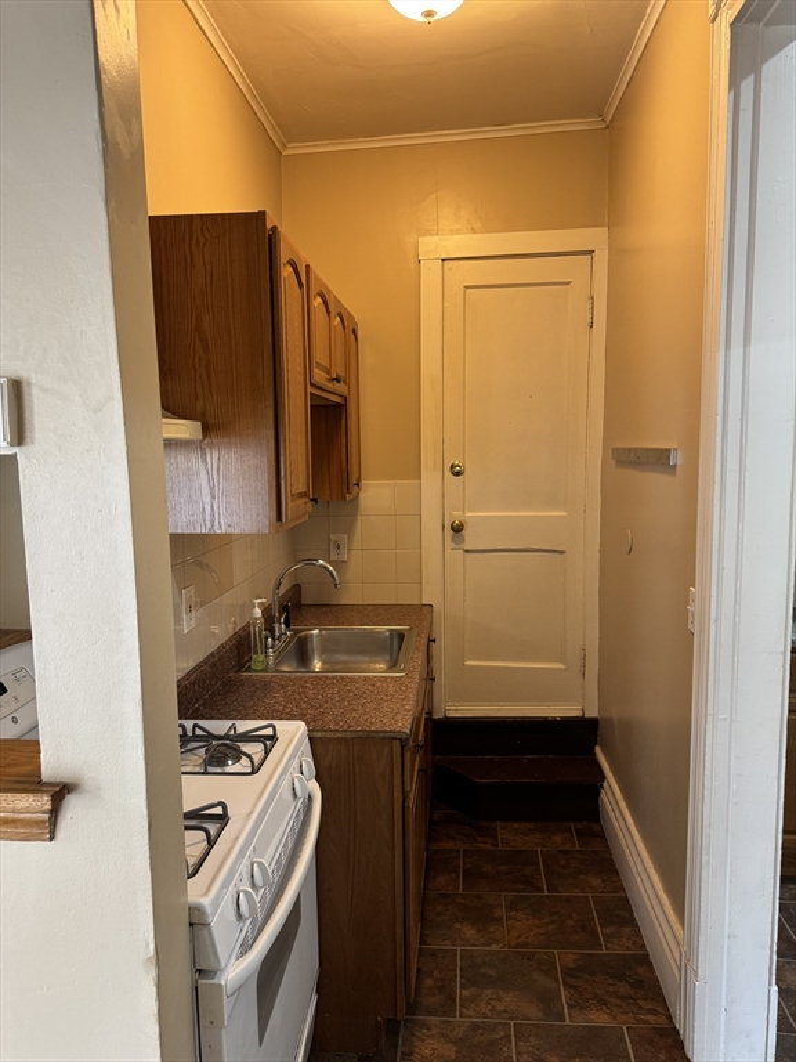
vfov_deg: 71.6
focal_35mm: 24
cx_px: 398
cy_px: 531
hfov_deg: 56.8
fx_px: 736
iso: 250
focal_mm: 6.76
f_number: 1.78
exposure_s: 1/60
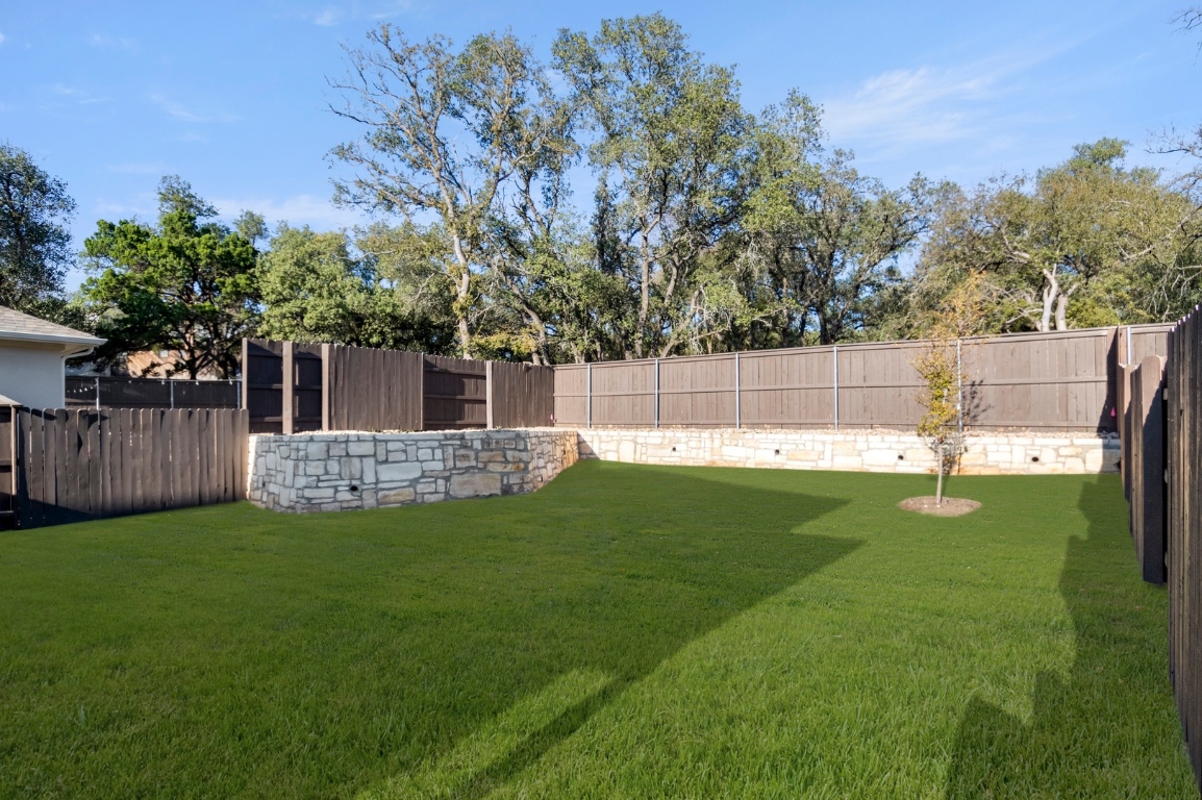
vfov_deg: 36.8
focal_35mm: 36
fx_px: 1201
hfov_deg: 53.2
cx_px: 601
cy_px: 400
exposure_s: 1/640
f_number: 8
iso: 400
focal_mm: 24
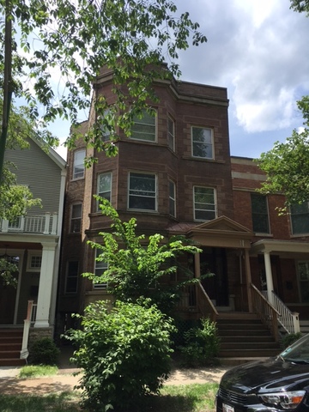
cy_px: 206
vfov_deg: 61.7
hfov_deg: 48.2
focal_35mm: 29
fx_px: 345
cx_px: 154
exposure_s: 1/1054
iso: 25
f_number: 2.2
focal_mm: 4.15
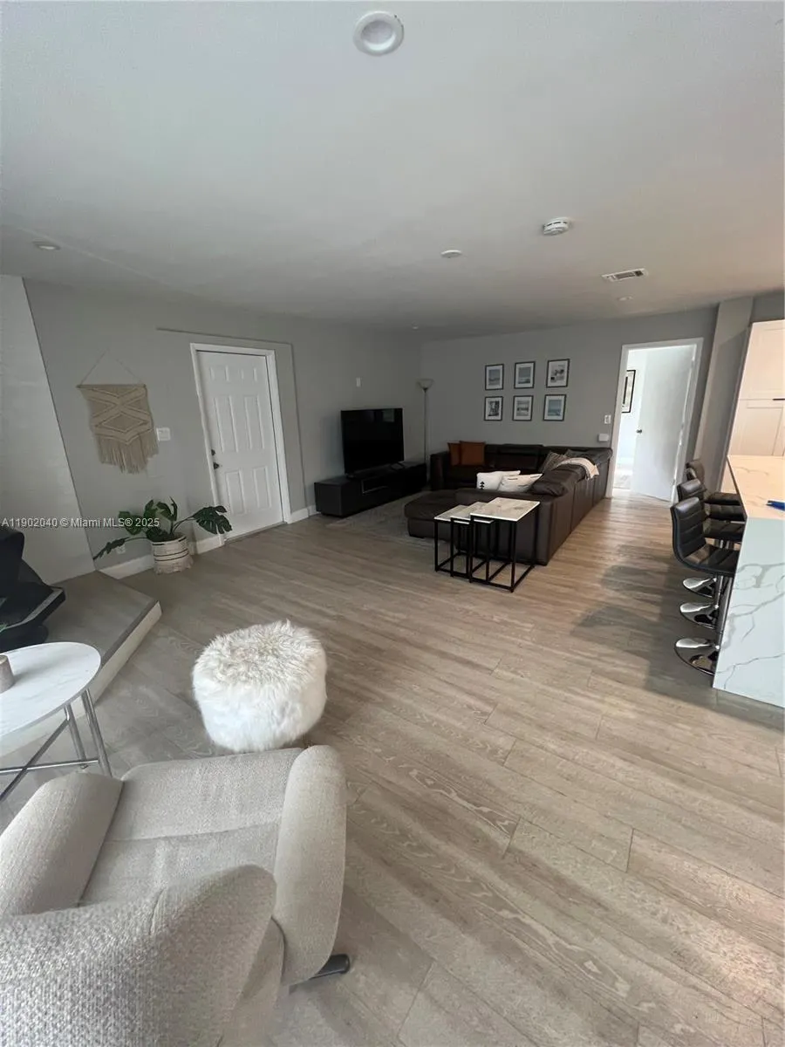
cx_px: 392
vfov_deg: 106.2
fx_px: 393
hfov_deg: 89.9
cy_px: 524
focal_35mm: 13
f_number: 1.8
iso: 250
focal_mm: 1.57
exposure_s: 1/59
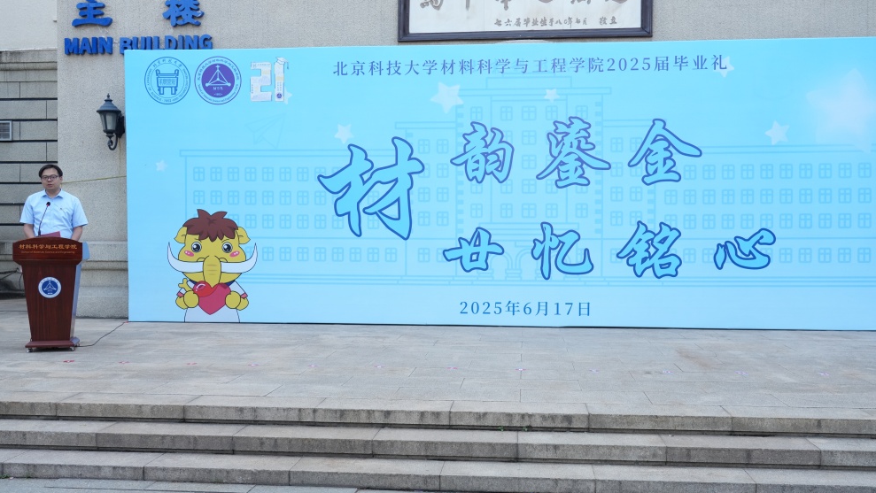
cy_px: 252
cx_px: 440
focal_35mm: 36
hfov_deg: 55.3
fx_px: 836
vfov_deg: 32.9
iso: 800
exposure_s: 1/640
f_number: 5
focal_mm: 34
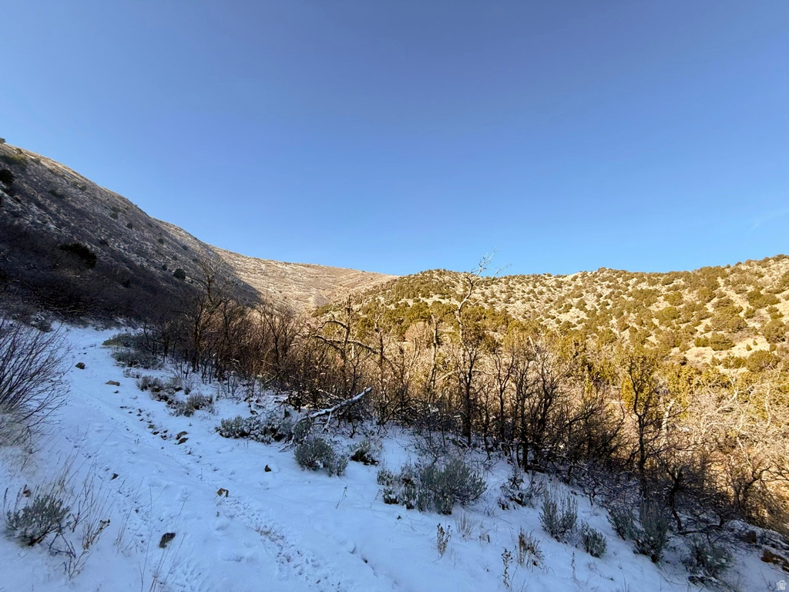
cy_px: 296
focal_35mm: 14
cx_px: 394
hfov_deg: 102.1
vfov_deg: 85.7
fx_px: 319
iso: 50
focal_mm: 2.22
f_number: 2.2
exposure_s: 1/1001
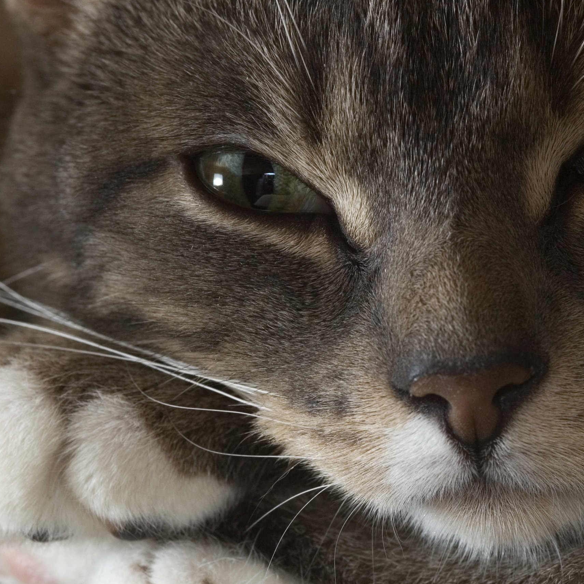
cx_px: 415
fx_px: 4481
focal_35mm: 235
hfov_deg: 7.5
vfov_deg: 7.5
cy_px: 333
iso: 200
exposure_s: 1/60
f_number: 8
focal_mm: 105
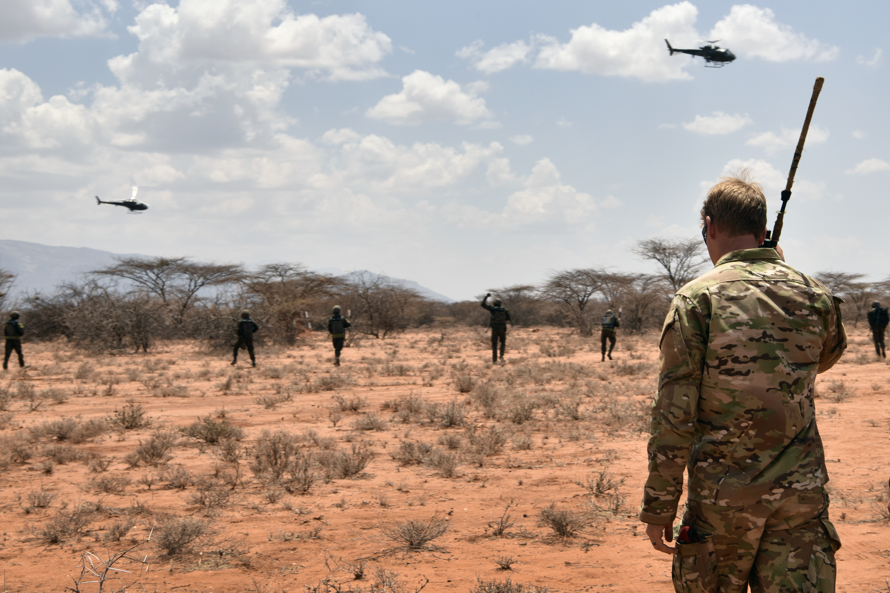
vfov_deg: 29.2
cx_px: 445
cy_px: 296
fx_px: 1137
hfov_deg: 42.7
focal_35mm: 46
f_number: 13
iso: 200
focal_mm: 46
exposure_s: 1/320
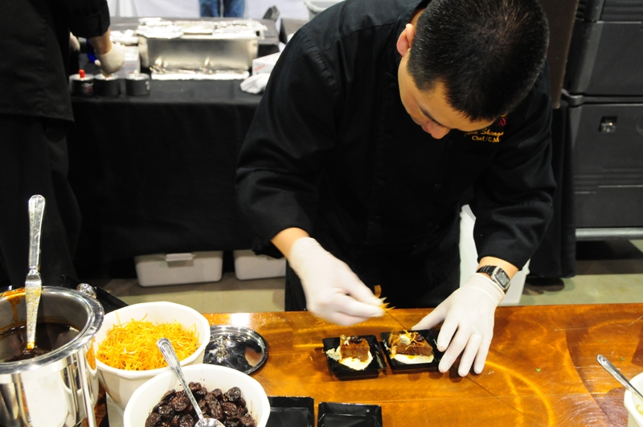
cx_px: 322
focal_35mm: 36
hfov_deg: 53.2
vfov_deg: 36.8
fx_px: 642
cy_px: 214
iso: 1600
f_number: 5.6
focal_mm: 24
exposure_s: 1/20
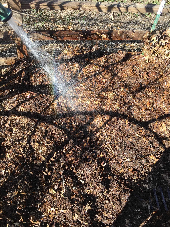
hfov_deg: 48.2
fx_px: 190
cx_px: 85
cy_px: 114
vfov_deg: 61.7
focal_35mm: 29
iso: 32
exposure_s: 1/282
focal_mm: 4.15
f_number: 2.2
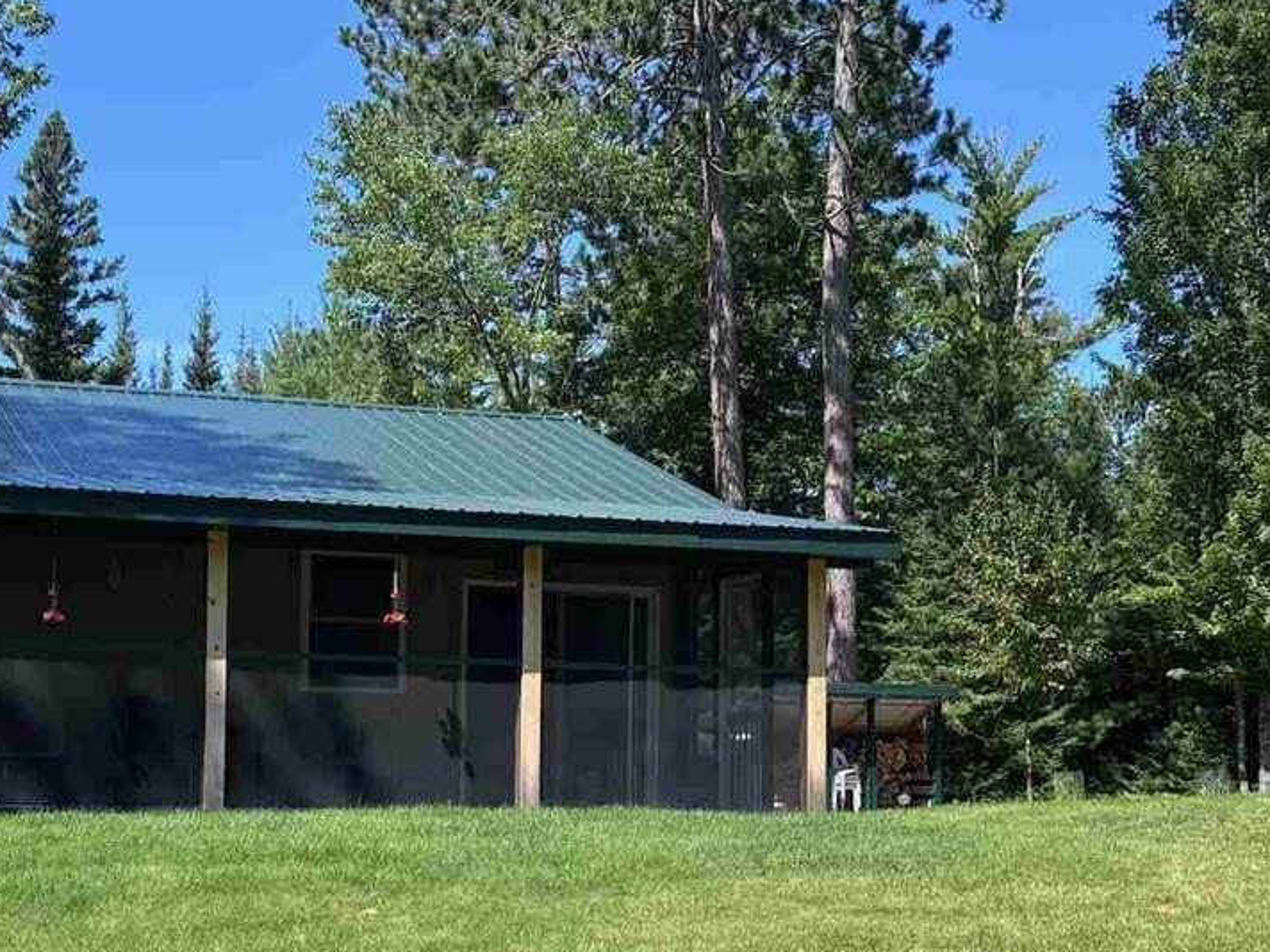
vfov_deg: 21.2
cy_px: 651
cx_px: 448
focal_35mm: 69
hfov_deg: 28.0
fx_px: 2531
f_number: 1.78
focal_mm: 6.76
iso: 64
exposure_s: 1/2110
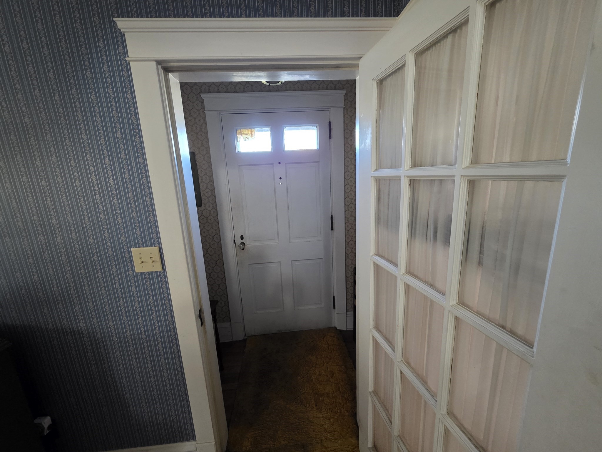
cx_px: 301
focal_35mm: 13
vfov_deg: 89.9
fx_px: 226
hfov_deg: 106.2
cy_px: 226
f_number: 1.9
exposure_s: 1/60
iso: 640
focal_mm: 2.2
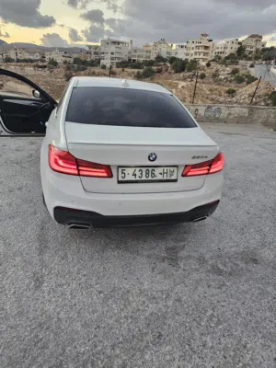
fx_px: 245
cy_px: 184
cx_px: 138
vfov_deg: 73.9
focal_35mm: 23
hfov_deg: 58.9
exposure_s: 1/207
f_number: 1.7
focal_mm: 6.3
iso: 200
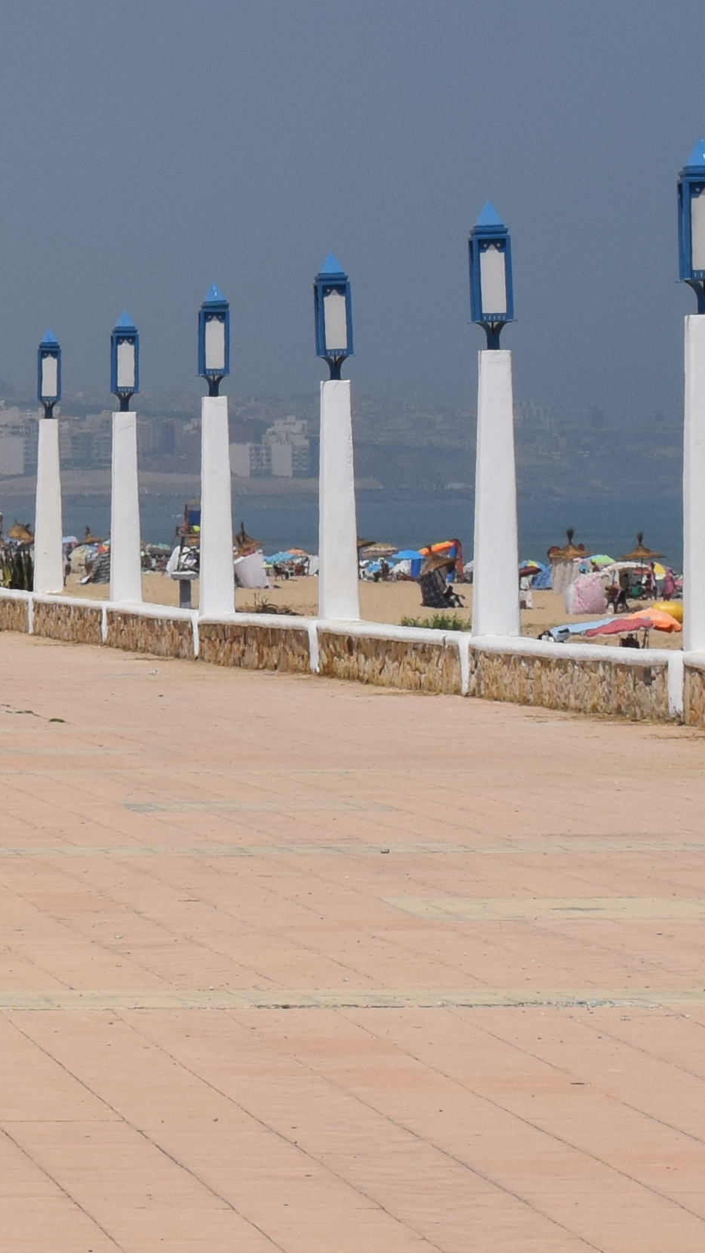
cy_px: -95
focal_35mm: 226
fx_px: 7510
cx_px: -257
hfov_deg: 5.3
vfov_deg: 9.5
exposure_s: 1/640
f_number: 13
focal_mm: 40
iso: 200
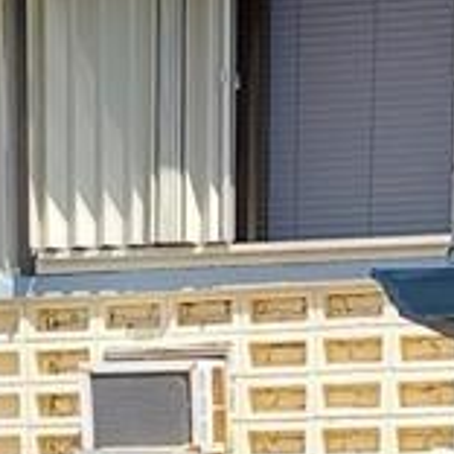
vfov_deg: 8.9
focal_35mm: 163
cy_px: 1315
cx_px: 335
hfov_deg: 10.7
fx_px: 2419
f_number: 1.8
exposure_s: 1/821
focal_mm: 5.23
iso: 40
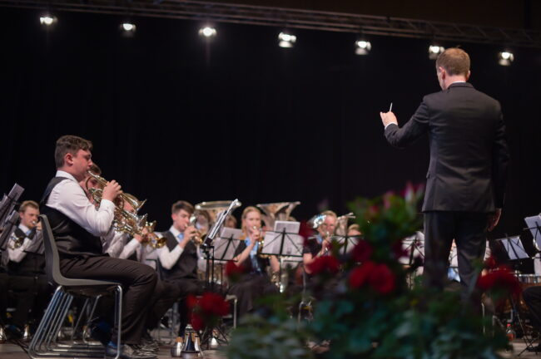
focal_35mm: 50
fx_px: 751
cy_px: 180
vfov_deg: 26.9
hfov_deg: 39.6
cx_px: 270
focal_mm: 50
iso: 1000
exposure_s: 1/1250
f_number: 1.4
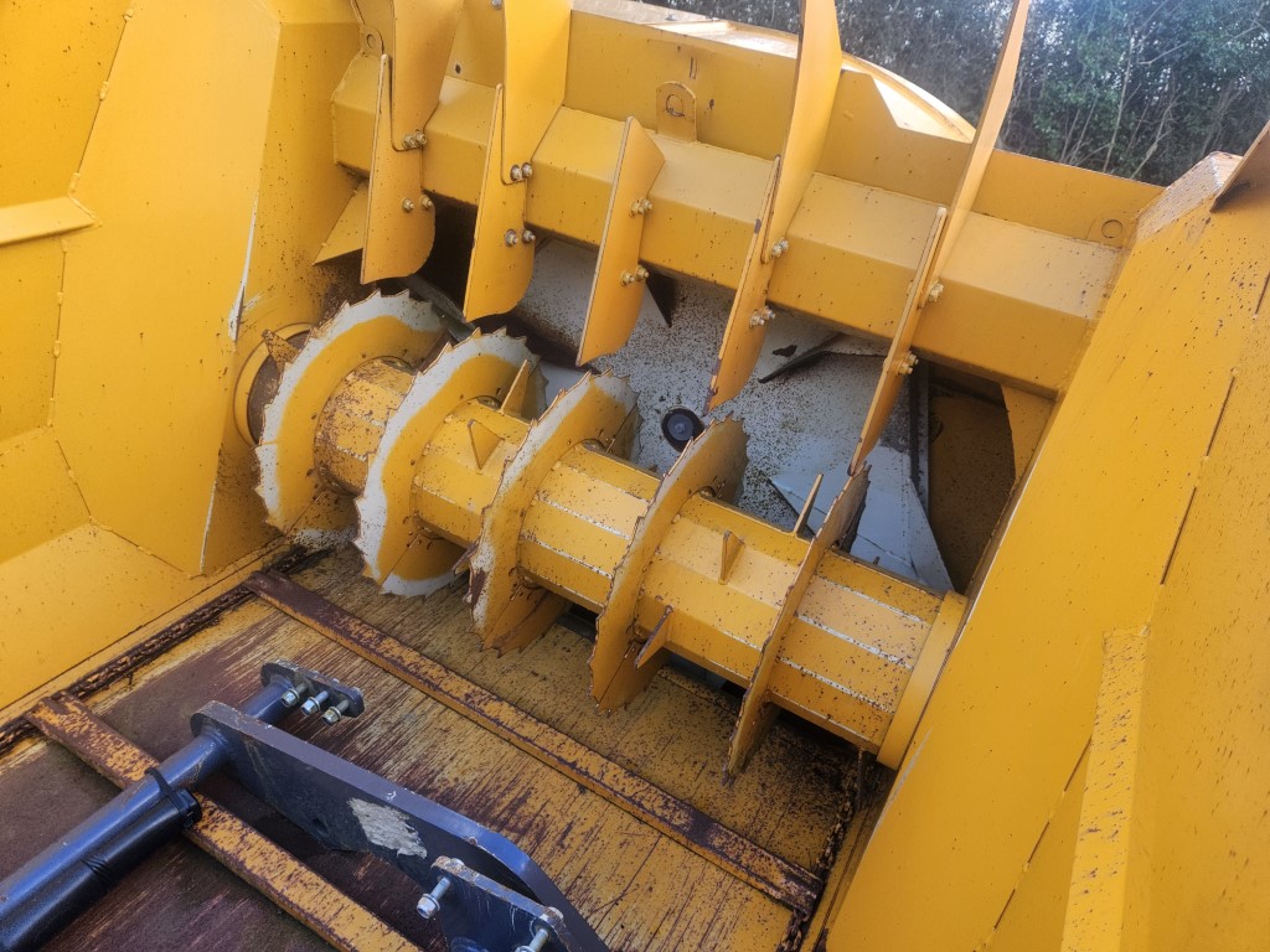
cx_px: 635
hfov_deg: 73.9
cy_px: 476
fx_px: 844
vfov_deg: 58.9
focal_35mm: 23
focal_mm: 5.4
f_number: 1.8
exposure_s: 1/180
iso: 80
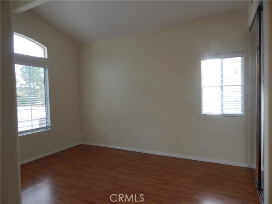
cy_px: 102
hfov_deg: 76.4
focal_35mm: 22
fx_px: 173
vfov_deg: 61.1
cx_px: 136
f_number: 3
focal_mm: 4
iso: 125
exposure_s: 1/50
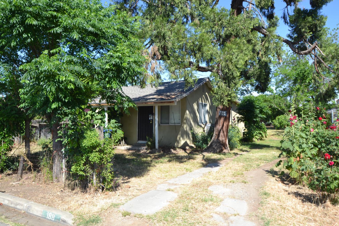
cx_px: 170
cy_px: 113
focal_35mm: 26
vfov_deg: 50.4
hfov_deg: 70.4
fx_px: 240
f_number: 6.3
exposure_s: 1/200
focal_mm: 17
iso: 100
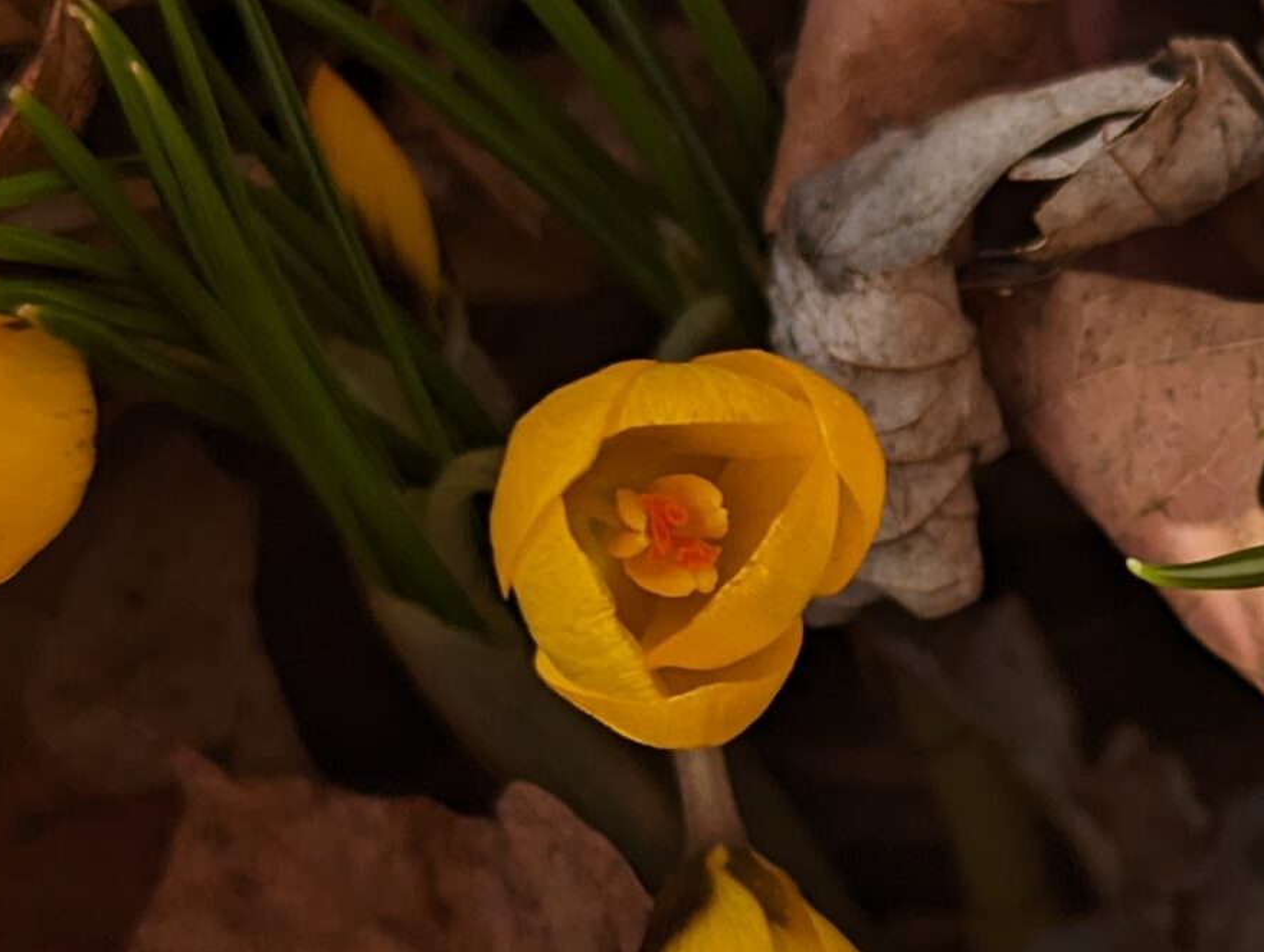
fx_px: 5119
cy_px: 684
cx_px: 1068
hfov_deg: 14.0
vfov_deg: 10.6
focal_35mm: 140
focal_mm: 6.81
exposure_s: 1/853
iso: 45
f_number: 1.85
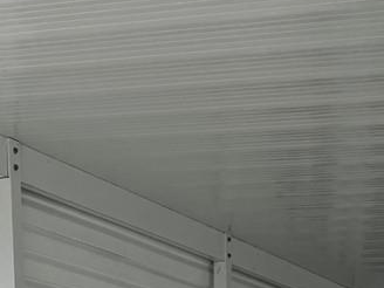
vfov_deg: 11.1
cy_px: 630
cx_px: 187
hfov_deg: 16.8
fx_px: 1298
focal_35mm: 117
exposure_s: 1/1172
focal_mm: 6.76
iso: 80
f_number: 1.78
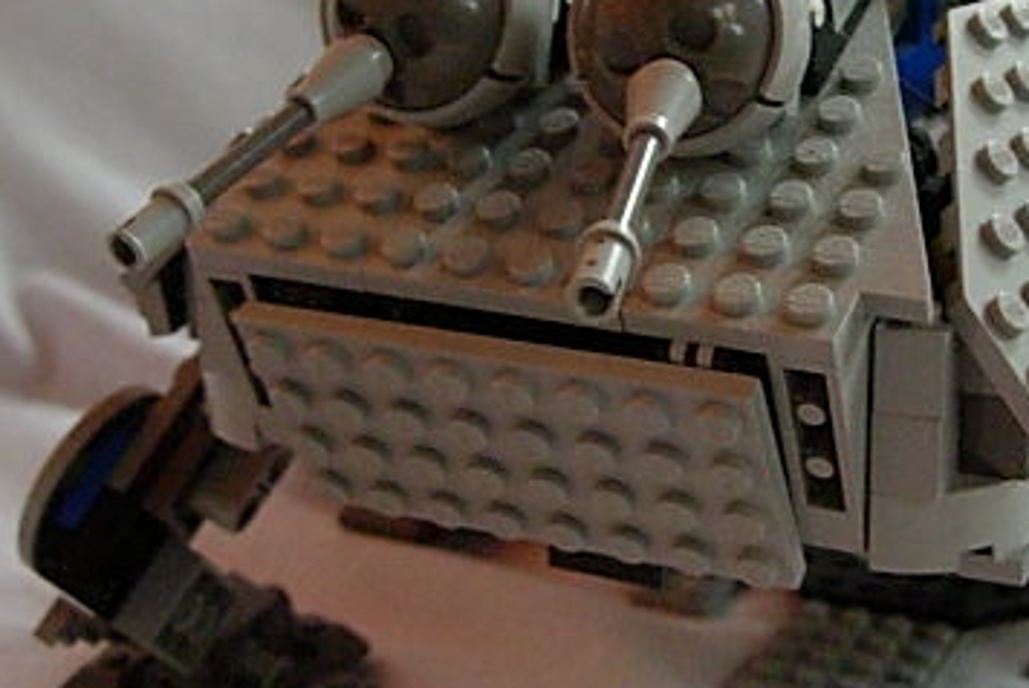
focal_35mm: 71
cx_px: 760
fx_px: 2031
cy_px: 289
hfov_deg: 28.1
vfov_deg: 19.2
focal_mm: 7.8
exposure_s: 1/45.2
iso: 400
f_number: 2.8
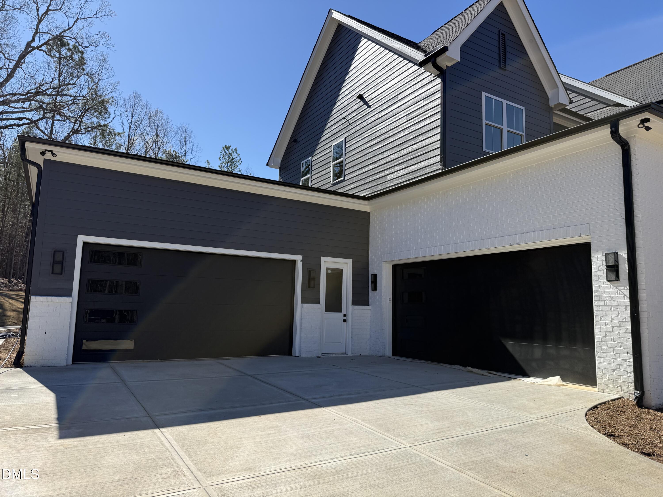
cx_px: 332
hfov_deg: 71.6
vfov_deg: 56.8
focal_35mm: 24
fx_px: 460
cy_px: 248
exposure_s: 1/3953
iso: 80
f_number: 1.78
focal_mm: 6.76
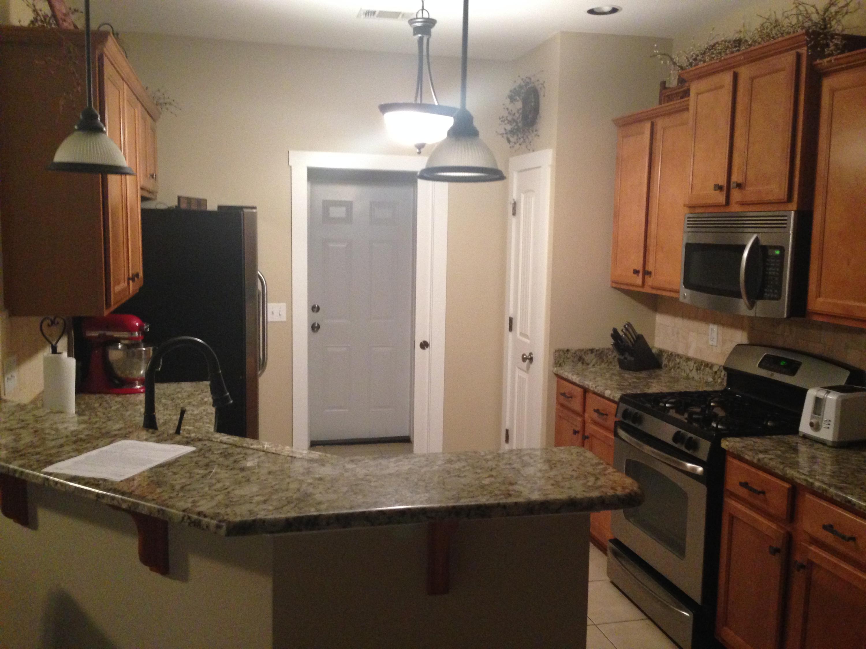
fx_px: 826
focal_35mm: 33
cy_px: 324
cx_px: 433
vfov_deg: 42.9
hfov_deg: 55.4
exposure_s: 1/17
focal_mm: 4.12
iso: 320
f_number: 2.4
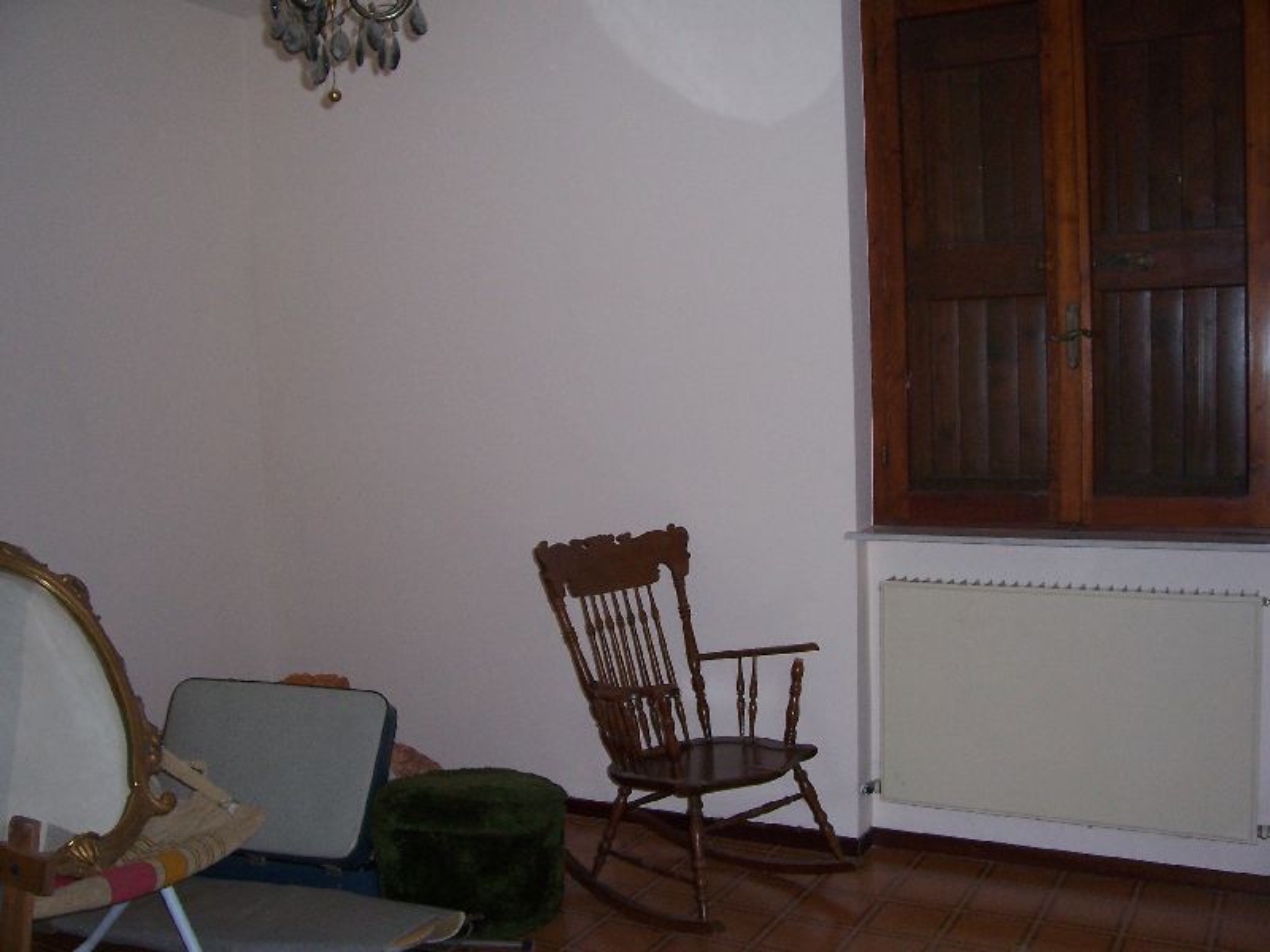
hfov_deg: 54.0
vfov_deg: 41.8
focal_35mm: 34
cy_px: 476
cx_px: 635
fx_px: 1247
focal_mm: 5.6
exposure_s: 1/60
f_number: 2.7
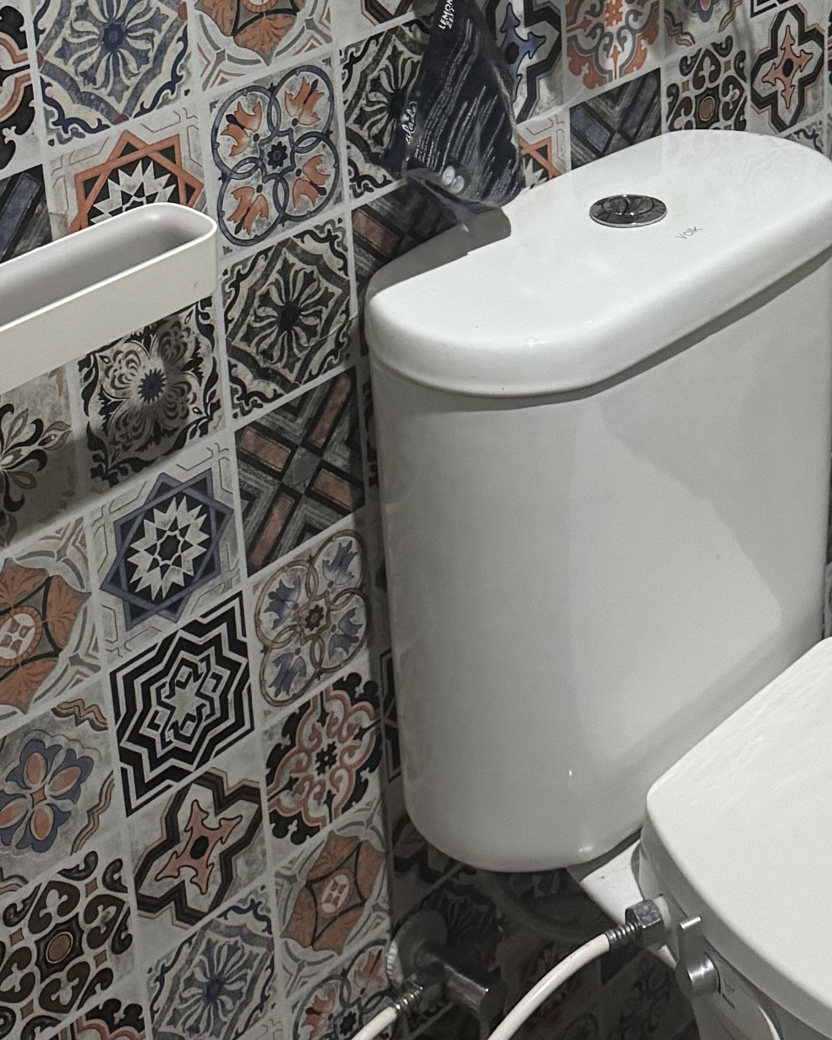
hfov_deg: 20.9
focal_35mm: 72
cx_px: 704
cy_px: 44
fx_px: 2216
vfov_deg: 25.3
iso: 800
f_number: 1.78
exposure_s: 1/33
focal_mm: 6.76
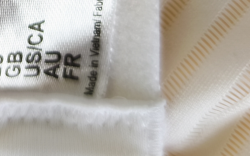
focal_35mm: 82
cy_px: -95
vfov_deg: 14.6
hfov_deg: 24.0
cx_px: -6
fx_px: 559
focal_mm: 6.14
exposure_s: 1/20
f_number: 1.65
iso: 64
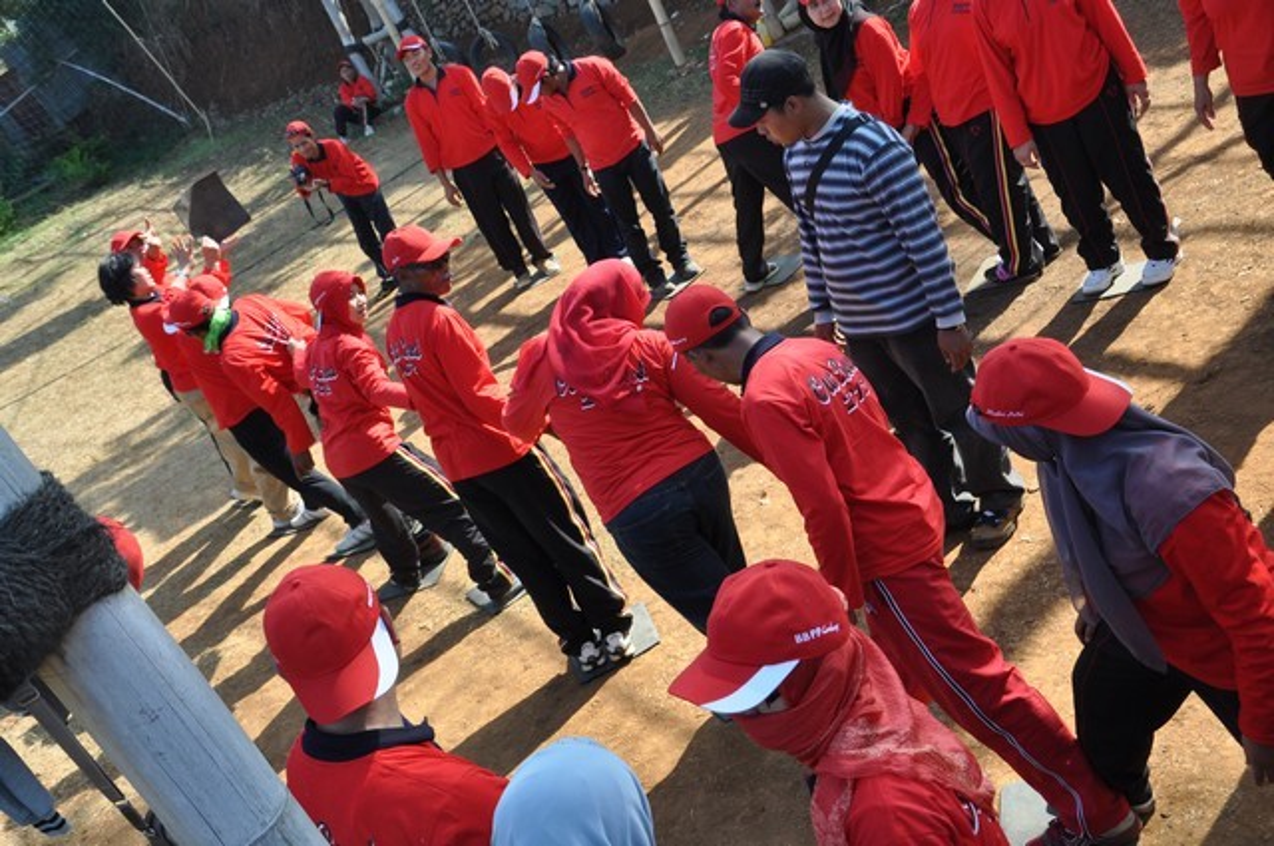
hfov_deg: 46.5
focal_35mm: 42
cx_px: 637
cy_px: 423
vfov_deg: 31.8
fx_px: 1484
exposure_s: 1/250
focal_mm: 28
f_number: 8
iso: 400
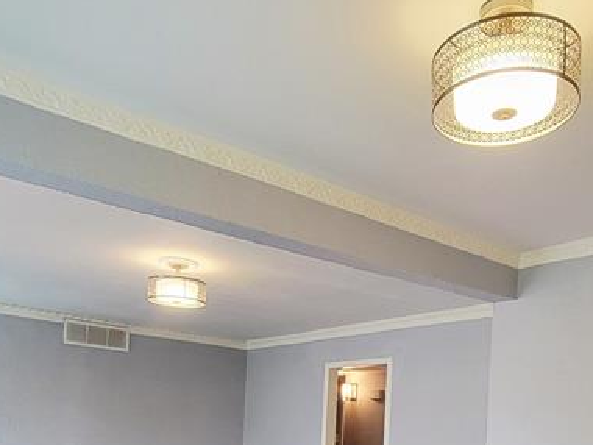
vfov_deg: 35.7
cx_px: 331
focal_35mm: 35
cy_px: 468
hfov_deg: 52.5
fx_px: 600
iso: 250
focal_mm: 2.2
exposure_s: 1/60.2
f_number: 2.2
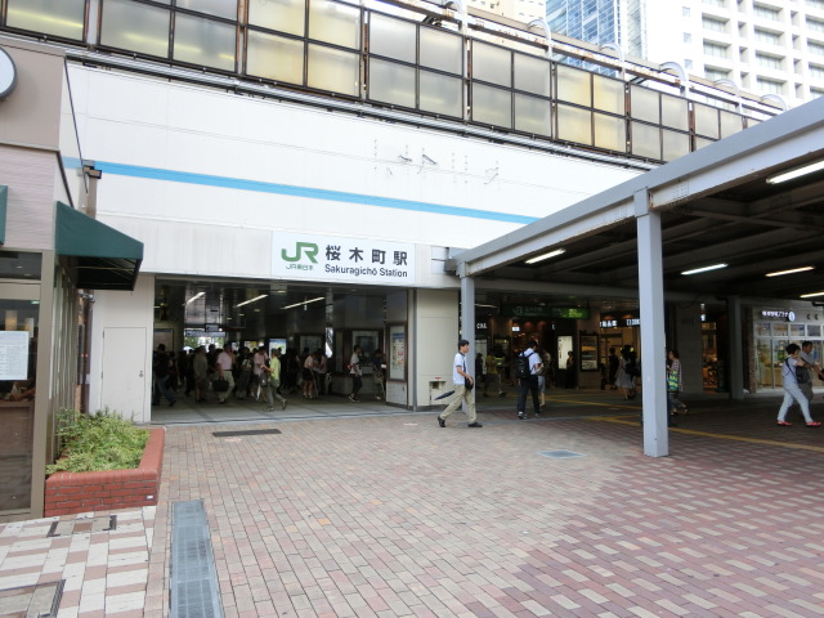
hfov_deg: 69.4
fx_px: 595
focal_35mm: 25
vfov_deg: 54.9
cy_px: 309
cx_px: 412
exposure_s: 1/160
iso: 80
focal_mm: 4.5
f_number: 3.5
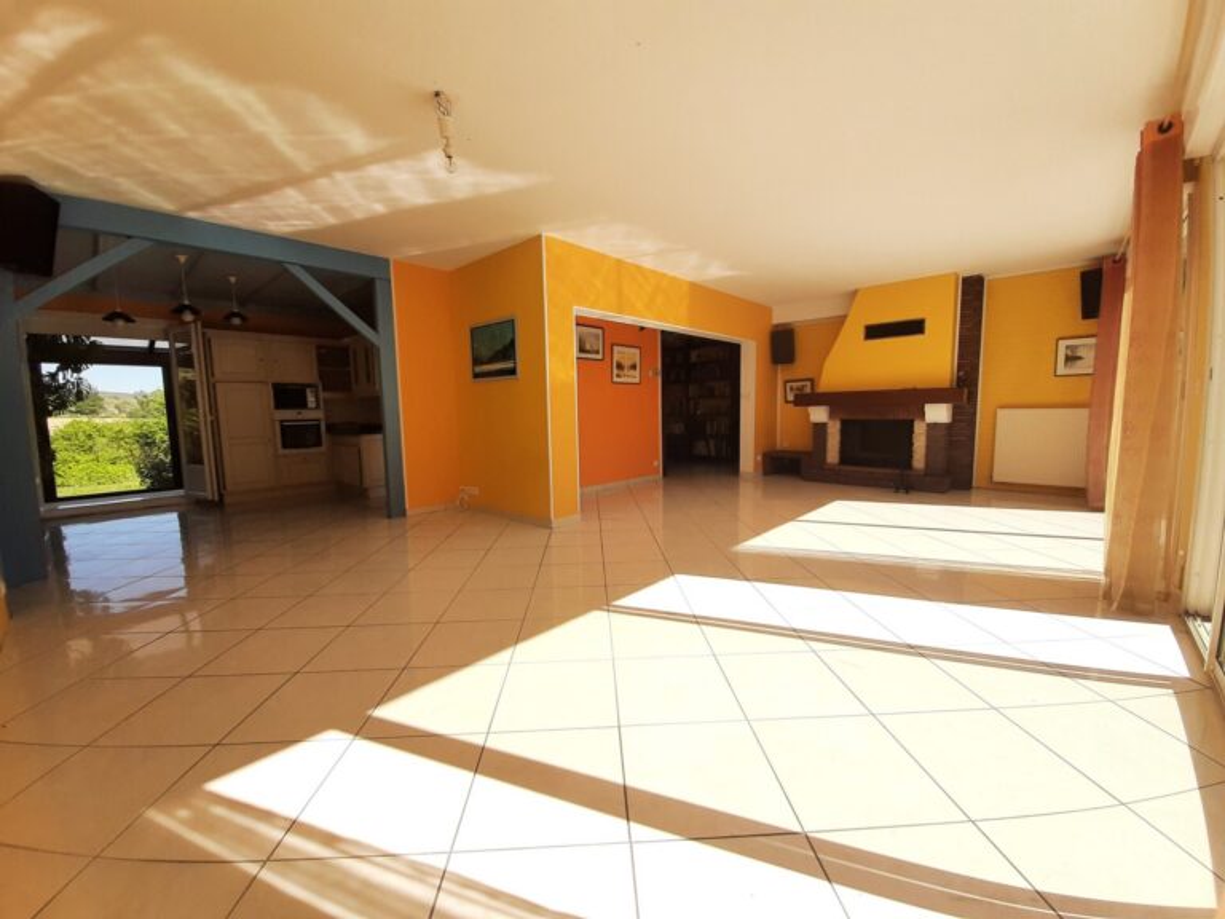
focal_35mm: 13
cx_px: 612
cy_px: 460
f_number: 2.2
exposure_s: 1/585
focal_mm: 1.42
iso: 40
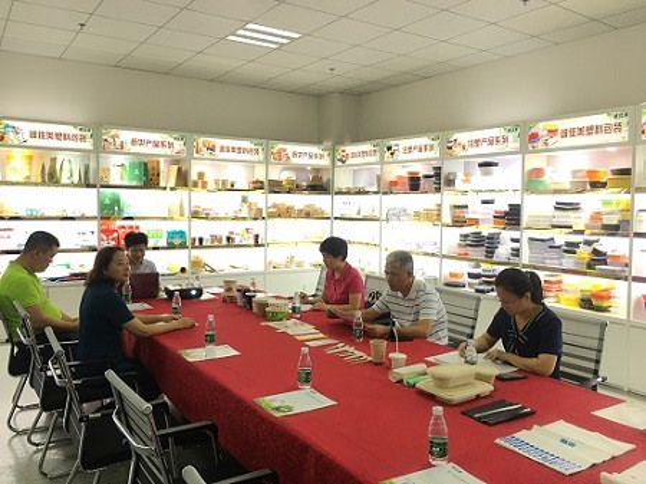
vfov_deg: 48.2
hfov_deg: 61.7
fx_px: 541
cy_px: 242
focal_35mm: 29
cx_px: 323
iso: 40
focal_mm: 4.15
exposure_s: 1/17
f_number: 2.2
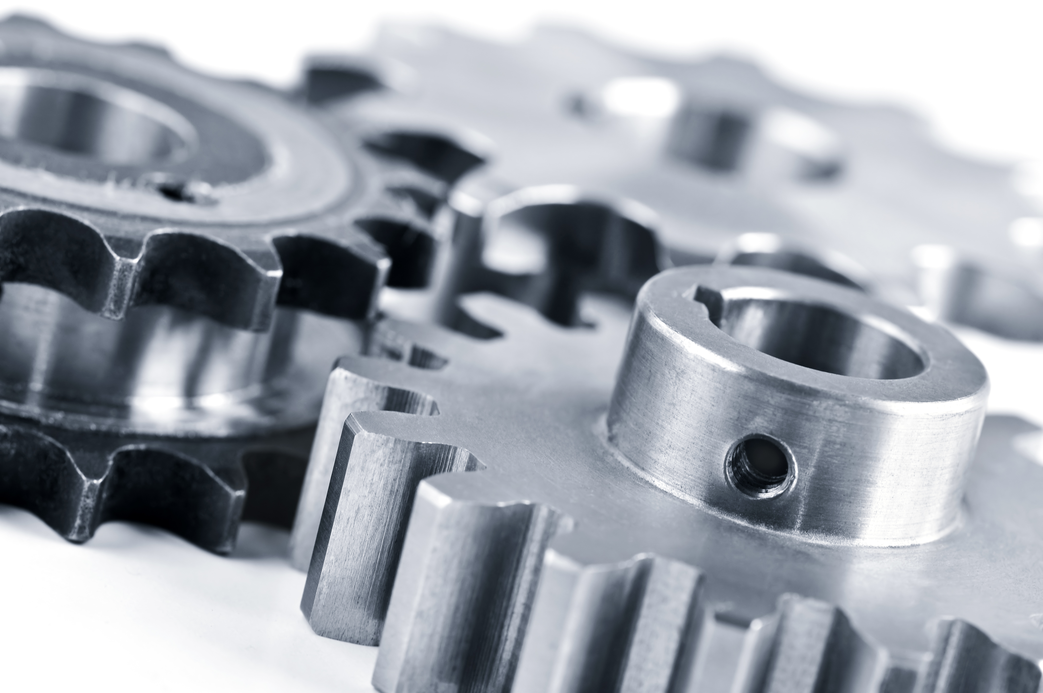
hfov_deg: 13.1
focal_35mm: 158
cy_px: 346
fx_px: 4558
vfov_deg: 8.7
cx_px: 522
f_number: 7.1
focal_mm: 105
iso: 200
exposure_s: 1/20
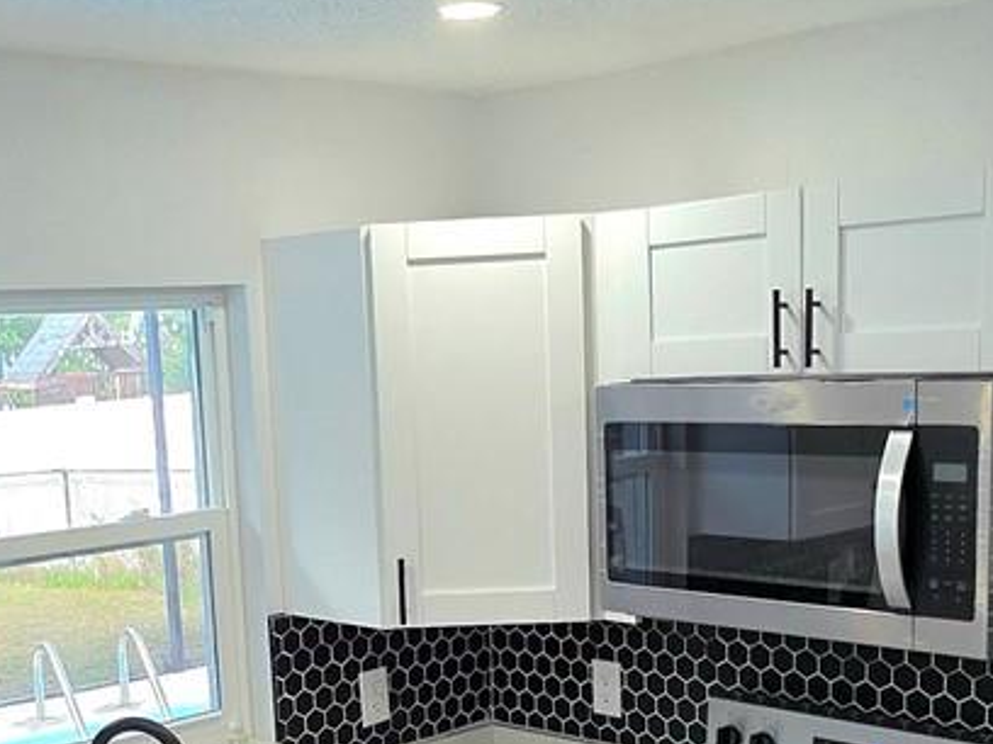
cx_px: 397
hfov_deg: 37.3
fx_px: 1463
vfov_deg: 27.8
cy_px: 625
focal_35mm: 51
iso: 160
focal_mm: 2.2
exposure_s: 1/120
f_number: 1.9
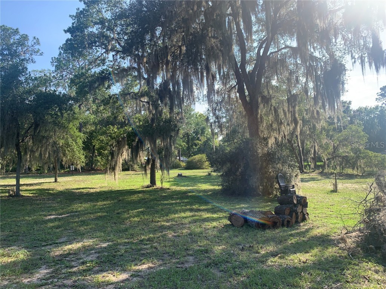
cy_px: 144
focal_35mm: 26
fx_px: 290
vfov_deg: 53.1
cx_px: 193
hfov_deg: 67.3
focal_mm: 4.25
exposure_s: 1/815
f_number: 1.8
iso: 25
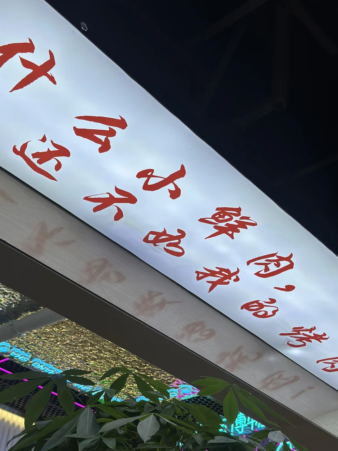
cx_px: 170
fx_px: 703
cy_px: 245
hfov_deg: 27.0
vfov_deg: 35.5
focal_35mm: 54
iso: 80
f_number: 1.78
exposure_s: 1/524
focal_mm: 6.86
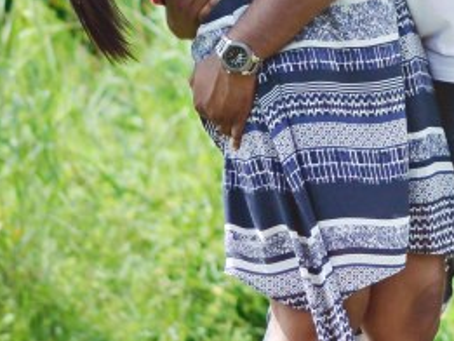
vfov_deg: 3.8
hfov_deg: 5.0
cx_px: 600
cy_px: 43
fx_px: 5196
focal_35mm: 396
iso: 400
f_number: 4
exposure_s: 1/2500
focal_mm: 70
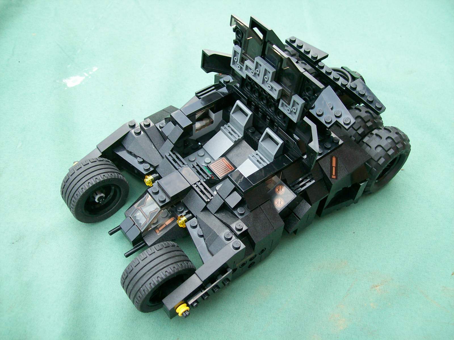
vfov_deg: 39.7
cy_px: 170
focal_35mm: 36
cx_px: 227
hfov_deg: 51.4
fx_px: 472
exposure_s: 1/59.4
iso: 80
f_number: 2.7
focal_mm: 6
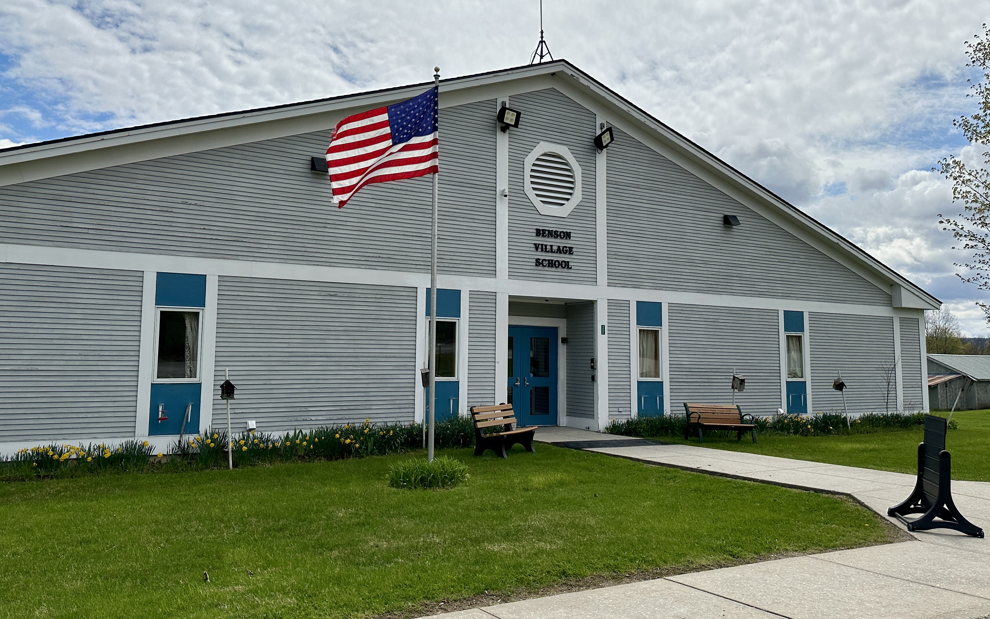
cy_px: 266
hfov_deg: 62.8
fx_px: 809
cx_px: 454
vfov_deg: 41.7
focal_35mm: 30
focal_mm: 6.86
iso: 80
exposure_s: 1/15625
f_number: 1.78
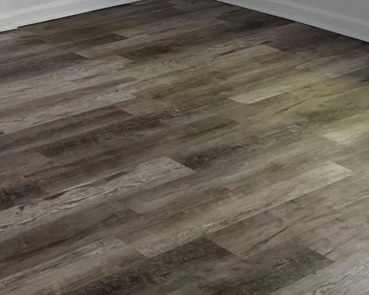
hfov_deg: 21.3
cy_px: -67
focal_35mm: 86
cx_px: -16
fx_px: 940
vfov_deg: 17.0
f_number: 1.5
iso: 125
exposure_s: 1/121
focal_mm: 5.7
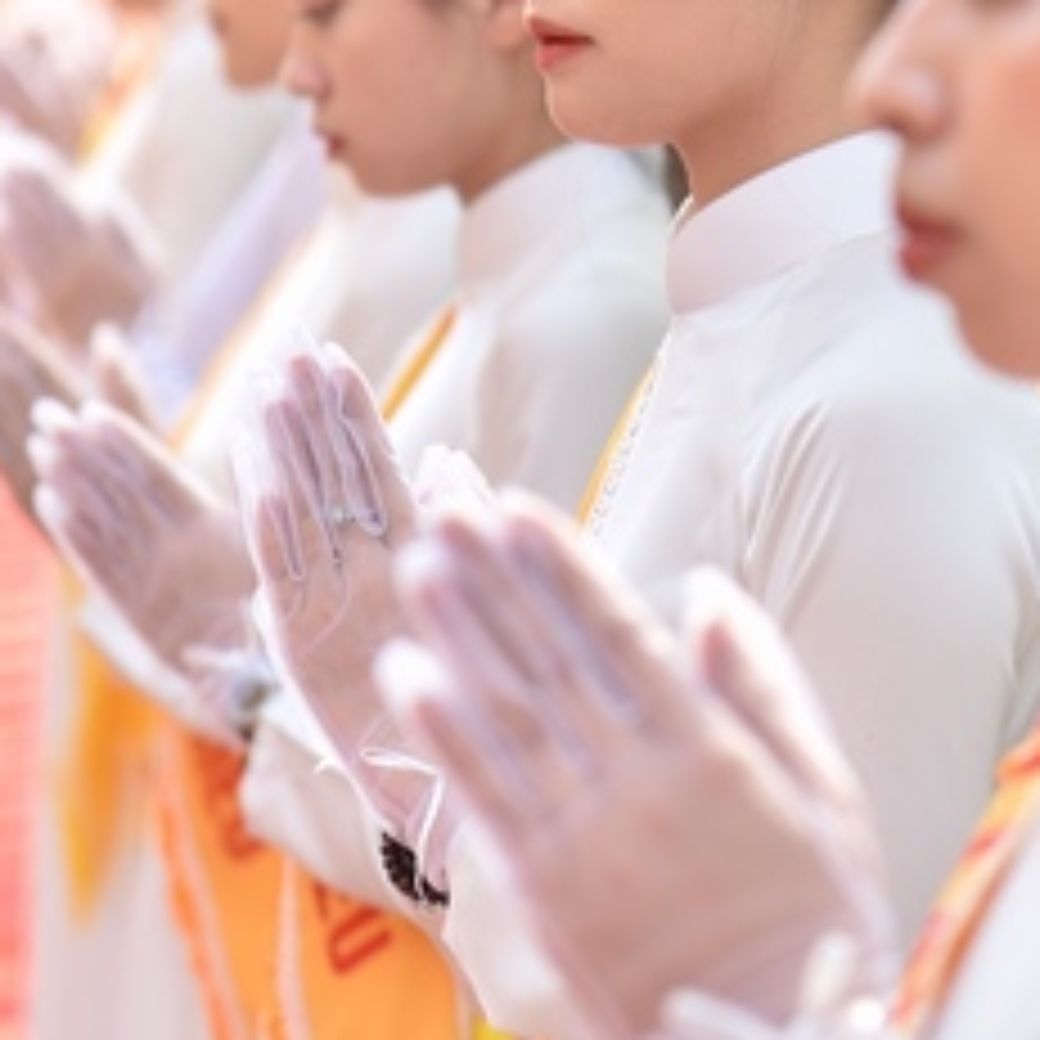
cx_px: 900
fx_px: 9755
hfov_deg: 6.1
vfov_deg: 6.1
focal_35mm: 287
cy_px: 153
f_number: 4
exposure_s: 1/80
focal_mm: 120
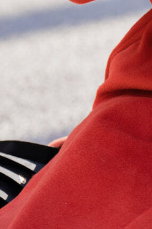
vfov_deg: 3.1
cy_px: -114
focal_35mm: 656
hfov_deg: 2.1
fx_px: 4154
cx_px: 265
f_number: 3.2
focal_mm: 155
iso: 320
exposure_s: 1/400
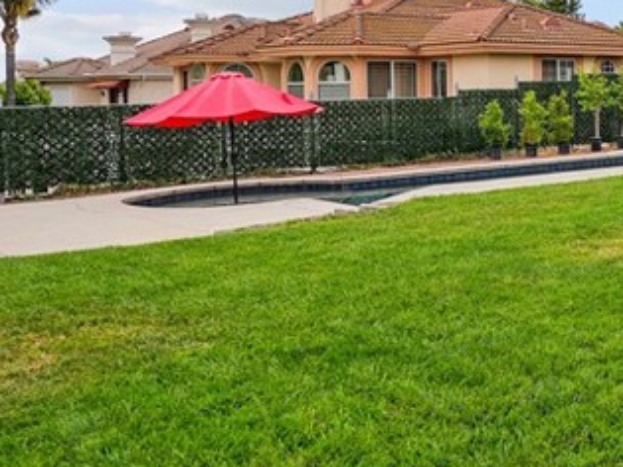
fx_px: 900
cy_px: 90
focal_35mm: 50
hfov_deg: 30.7
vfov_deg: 28.4
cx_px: 791
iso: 100
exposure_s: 1/250
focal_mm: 16
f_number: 4
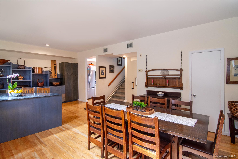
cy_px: 80
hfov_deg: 95.0
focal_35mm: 16
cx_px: 119
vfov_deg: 72.0
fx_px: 109
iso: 640
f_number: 11
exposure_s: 1/10
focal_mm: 11
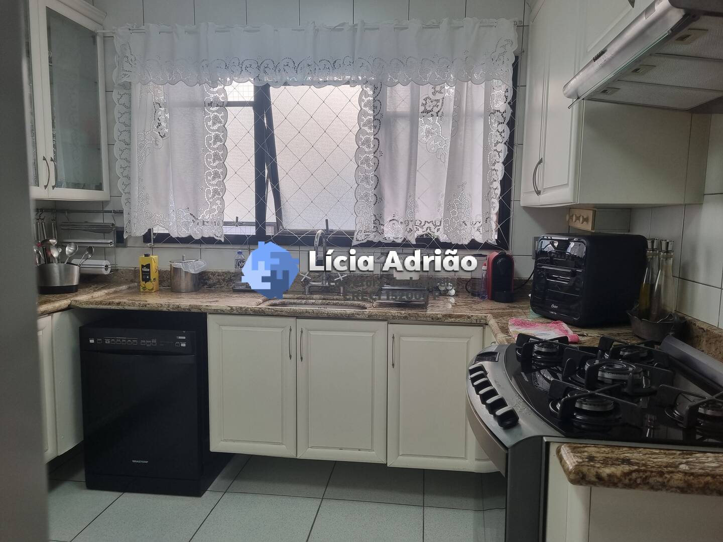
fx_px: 543
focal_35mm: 26
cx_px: 362
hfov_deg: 67.3
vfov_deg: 53.1
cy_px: 271
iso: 50
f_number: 1.8
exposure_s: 1/120
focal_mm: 5.4
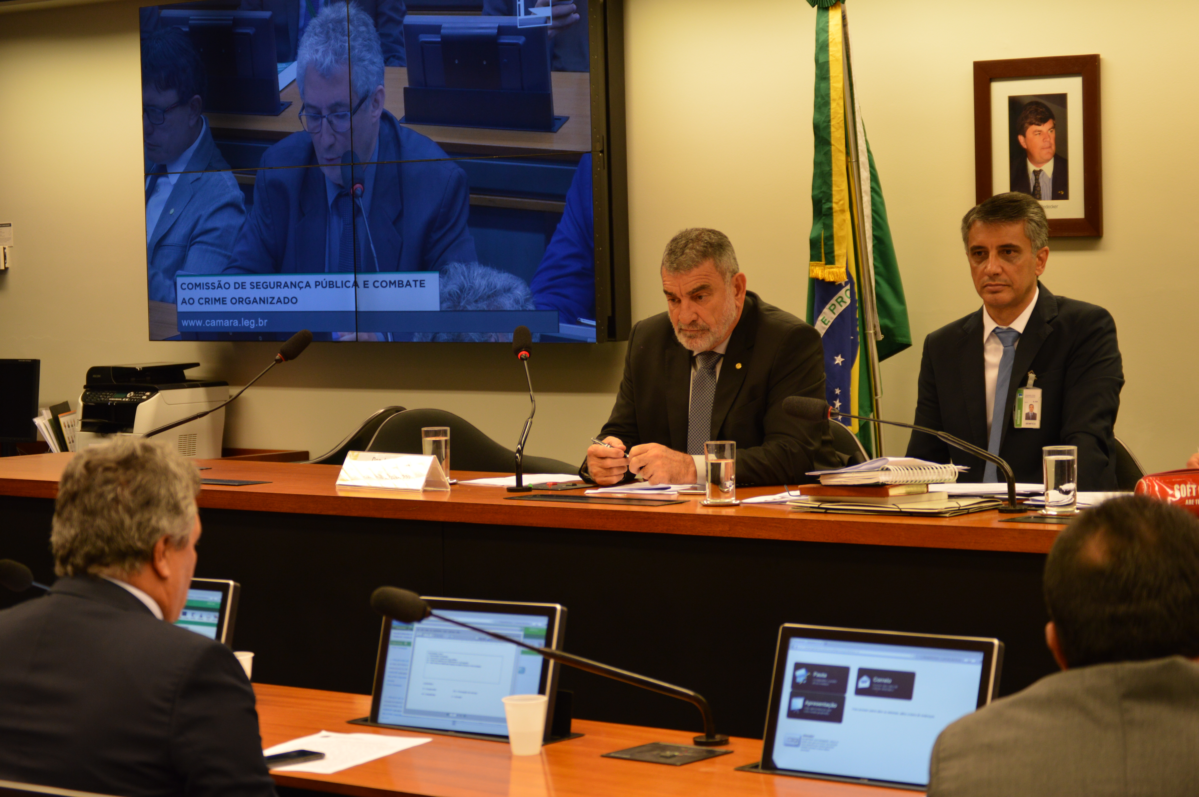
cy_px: 398
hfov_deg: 24.6
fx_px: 2745
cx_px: 600
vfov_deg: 16.5
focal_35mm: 82
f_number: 4.5
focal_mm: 55
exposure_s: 1/80
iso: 400
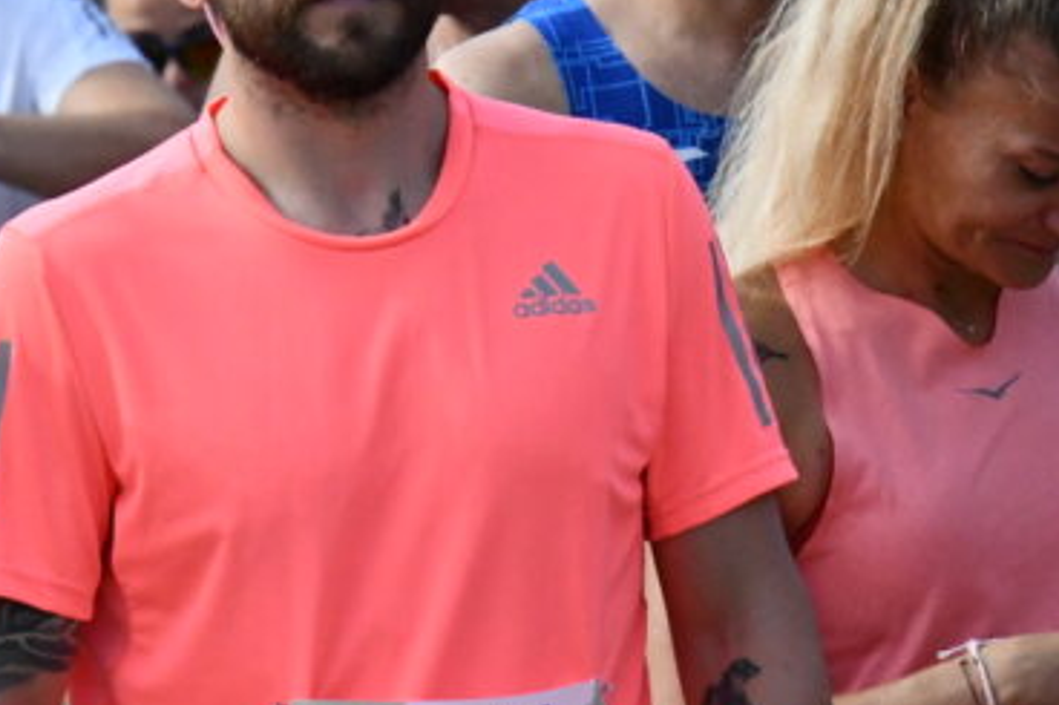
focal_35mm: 710
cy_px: 119
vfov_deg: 1.9
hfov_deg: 2.9
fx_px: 20875
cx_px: 650
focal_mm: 170
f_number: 8
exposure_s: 1/4000
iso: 3200
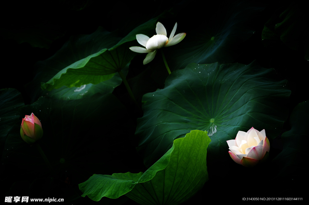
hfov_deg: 20.6
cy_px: 102
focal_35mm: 99
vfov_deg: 13.8
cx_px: 154
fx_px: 849
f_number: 5.6
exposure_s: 1/125
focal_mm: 66
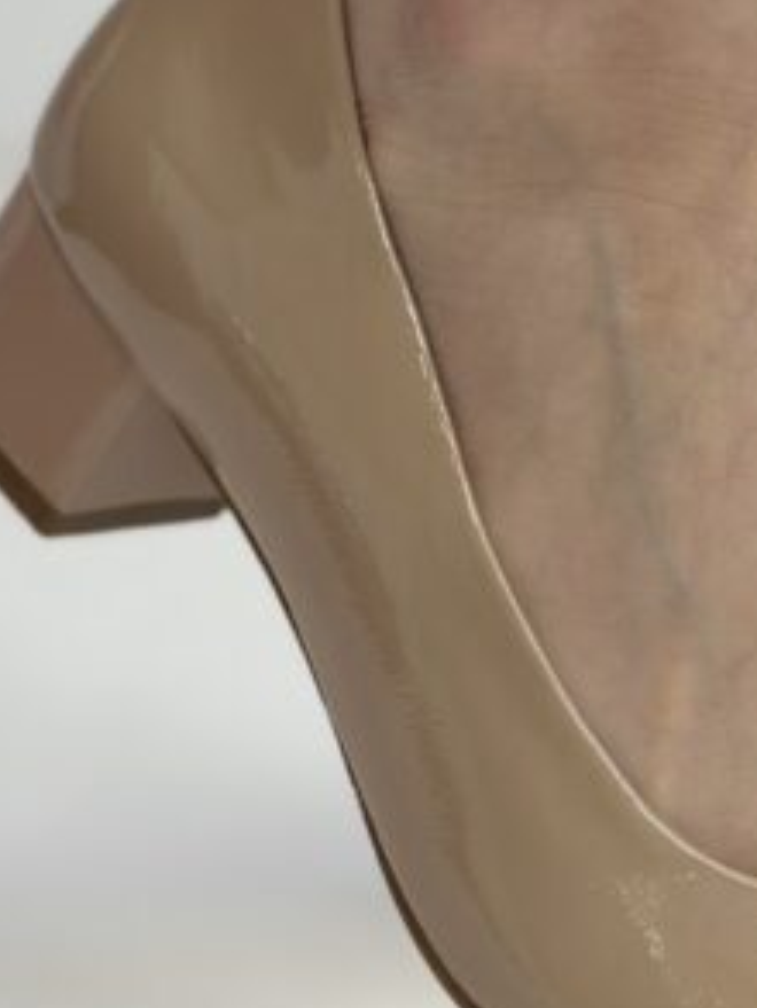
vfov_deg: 15.0
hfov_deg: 11.2
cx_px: 850
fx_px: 3817
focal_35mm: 131
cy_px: 261
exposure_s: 1/100
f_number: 1.78
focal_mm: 6.86
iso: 125
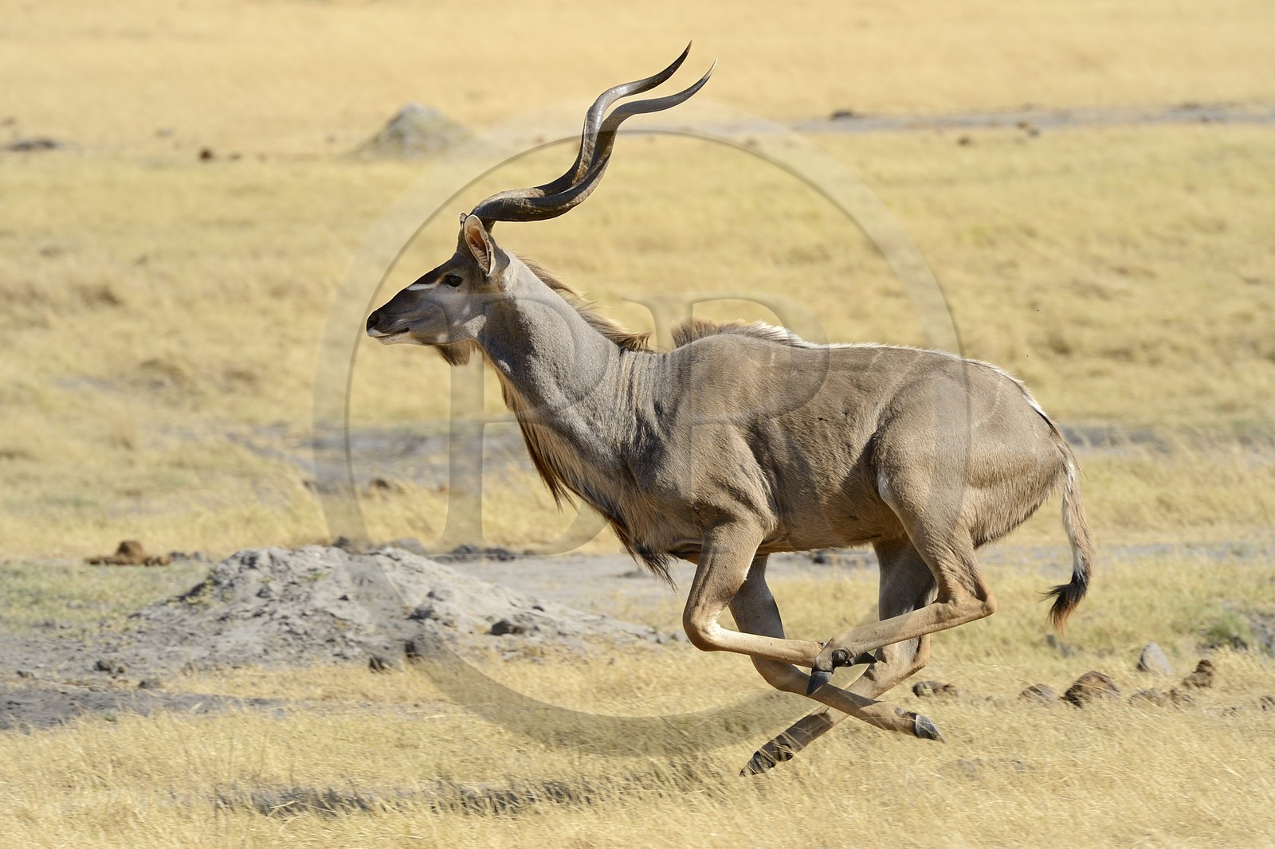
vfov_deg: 4.9
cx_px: 638
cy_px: 424
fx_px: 9914
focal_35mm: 280
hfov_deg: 7.4
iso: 400
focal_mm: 280
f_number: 7.1
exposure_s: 1/1250
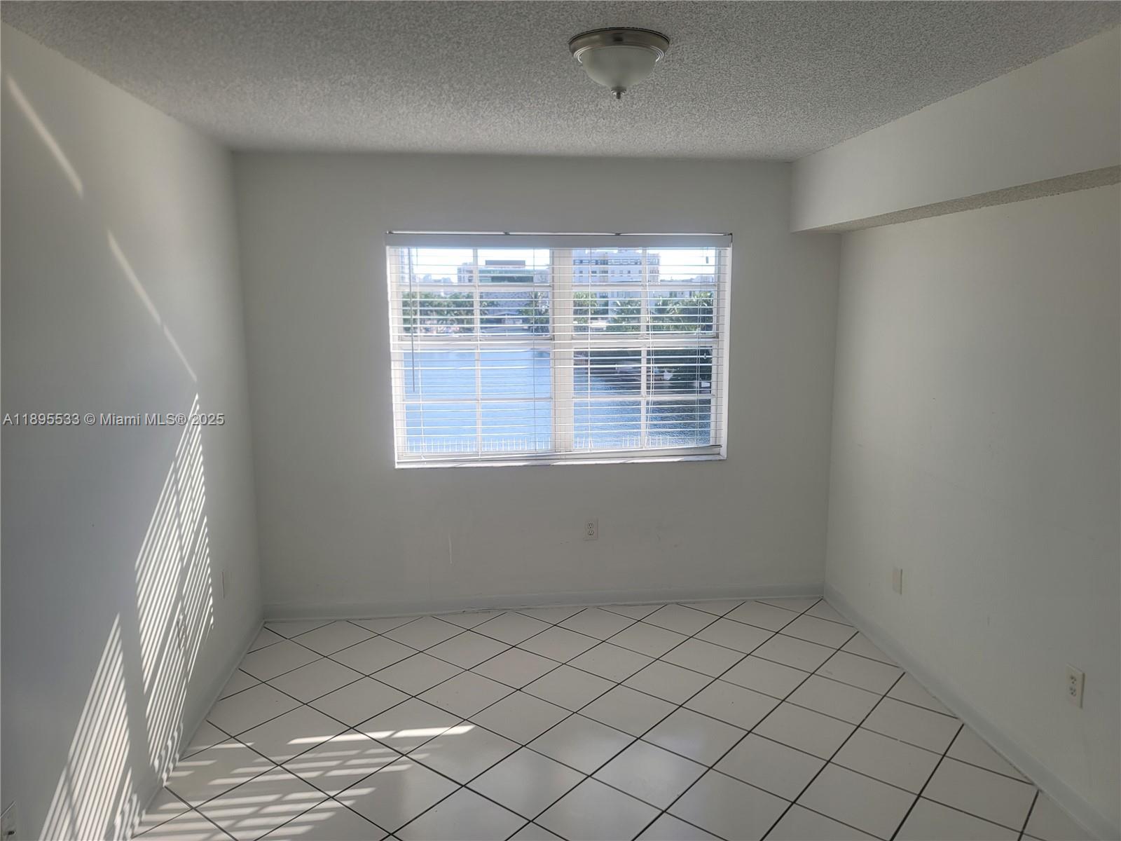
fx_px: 810
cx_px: 560
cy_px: 420
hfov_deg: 69.4
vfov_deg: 54.9
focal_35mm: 25
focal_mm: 7
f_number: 1.8
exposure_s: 1/194
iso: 20
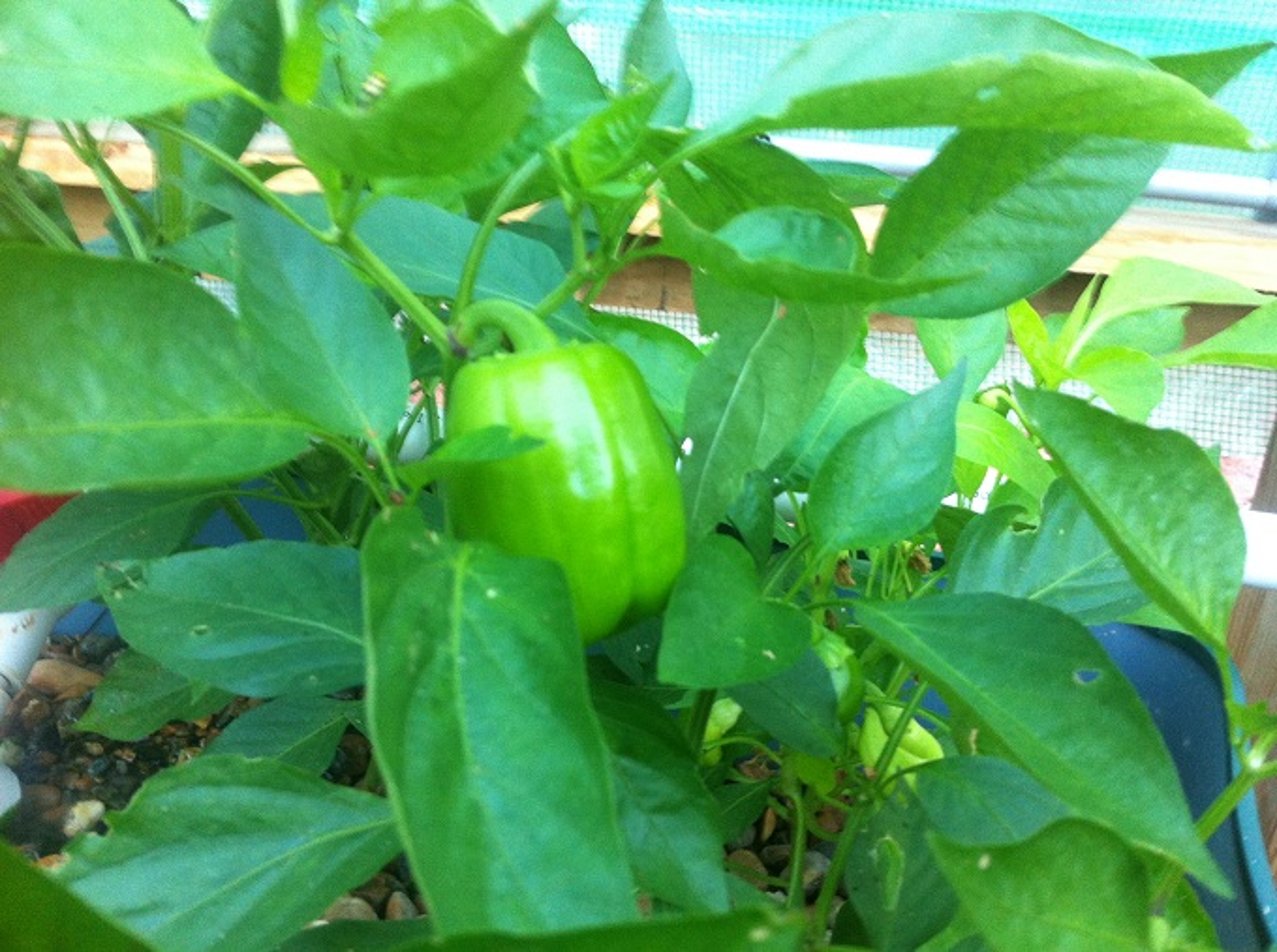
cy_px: 476
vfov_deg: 40.6
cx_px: 638
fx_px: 1288
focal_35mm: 35
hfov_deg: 52.7
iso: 160
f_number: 2.8
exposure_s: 1/15
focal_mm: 3.85
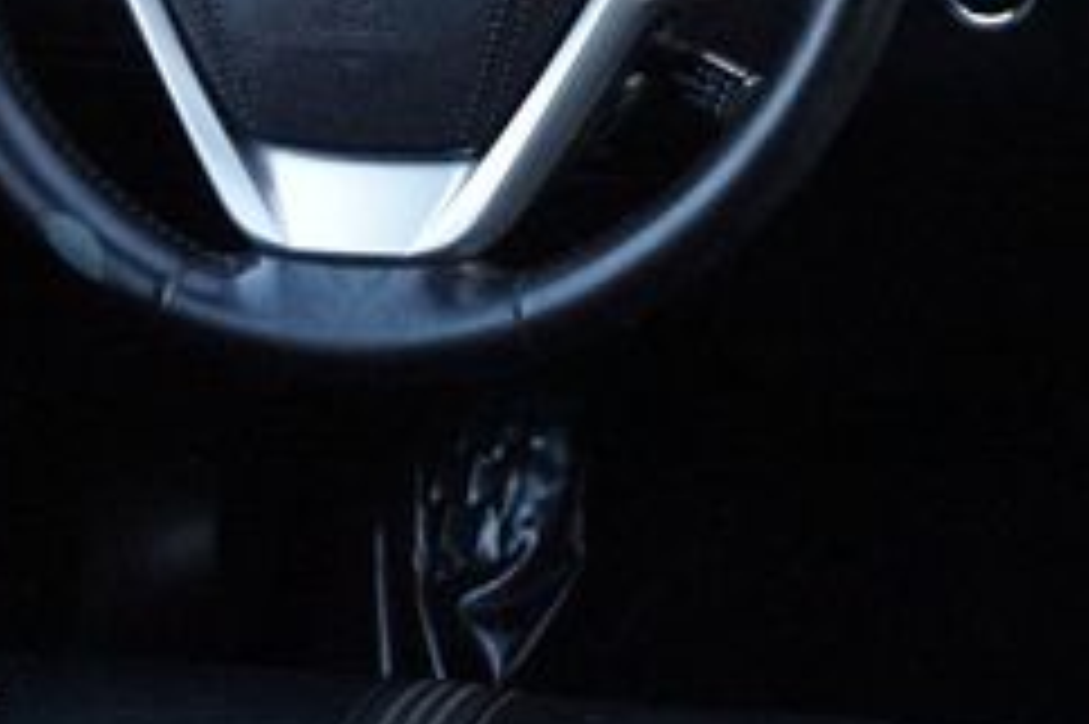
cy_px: -18
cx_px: 945
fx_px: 2761
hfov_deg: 21.9
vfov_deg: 14.7
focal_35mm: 91
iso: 3200
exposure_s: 1/125
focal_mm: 23
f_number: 4.5
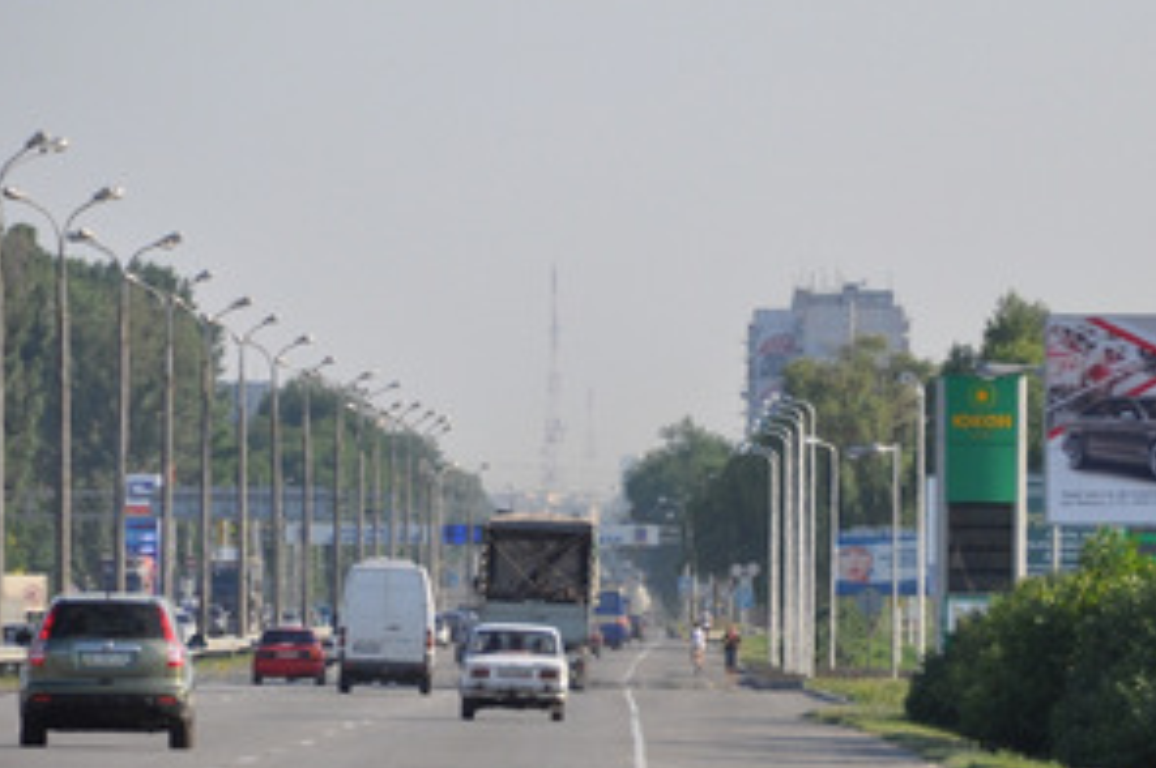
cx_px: 825
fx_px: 18090
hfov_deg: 3.7
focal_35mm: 564
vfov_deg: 2.4
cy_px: 421
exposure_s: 1/640
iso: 200
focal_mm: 200
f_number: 6.3
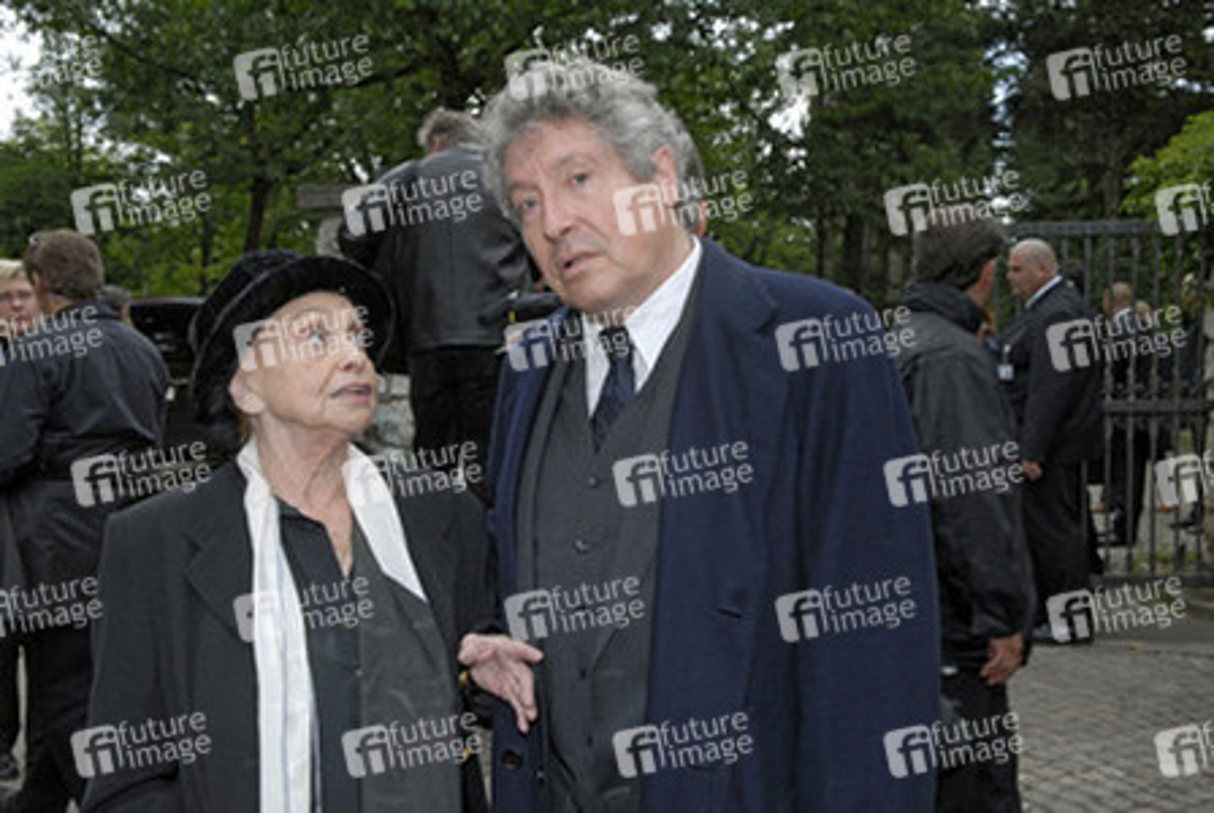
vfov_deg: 34.3
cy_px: 406
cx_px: 607
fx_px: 1317
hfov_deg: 49.5
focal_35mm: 39
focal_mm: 26
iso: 400
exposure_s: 1/80
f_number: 7.1
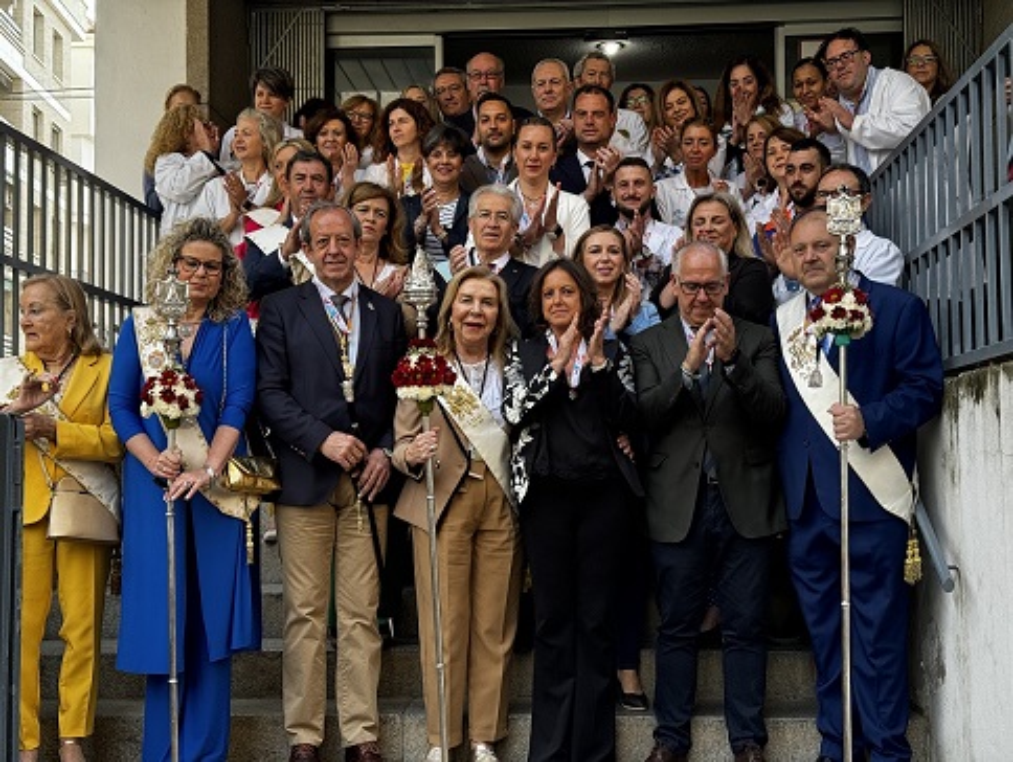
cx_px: 506
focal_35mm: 48
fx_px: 1406
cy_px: 381
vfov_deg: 30.3
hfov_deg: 39.6
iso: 64
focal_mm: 6.76
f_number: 1.78
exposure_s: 1/259
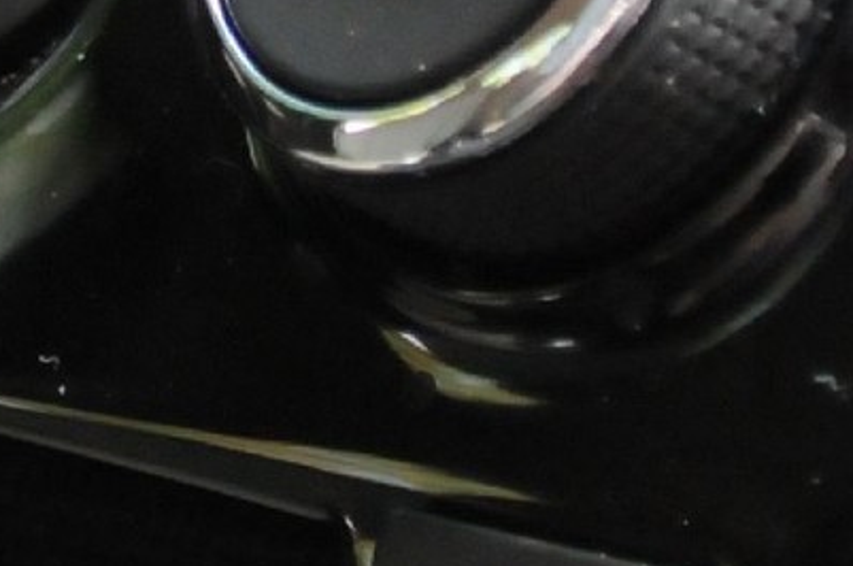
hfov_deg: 4.9
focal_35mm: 421
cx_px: -436
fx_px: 9962
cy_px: -973
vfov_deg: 3.2
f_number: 5.6
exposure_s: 1/160
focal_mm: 45
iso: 2000
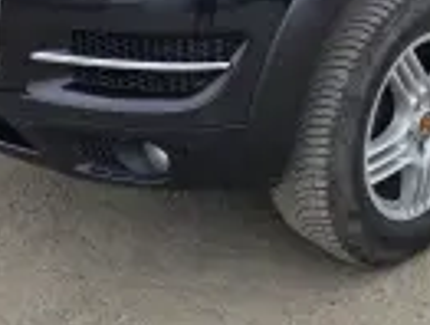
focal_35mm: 63
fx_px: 785
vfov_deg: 21.6
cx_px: 348
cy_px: -69
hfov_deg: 29.9
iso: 12
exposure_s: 1/525
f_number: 1.7
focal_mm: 6.3
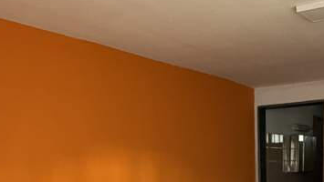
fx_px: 447
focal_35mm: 52
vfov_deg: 20.3
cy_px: 260
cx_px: 230
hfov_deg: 39.1
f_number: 2.2
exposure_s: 1/60
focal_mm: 2.22
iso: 500
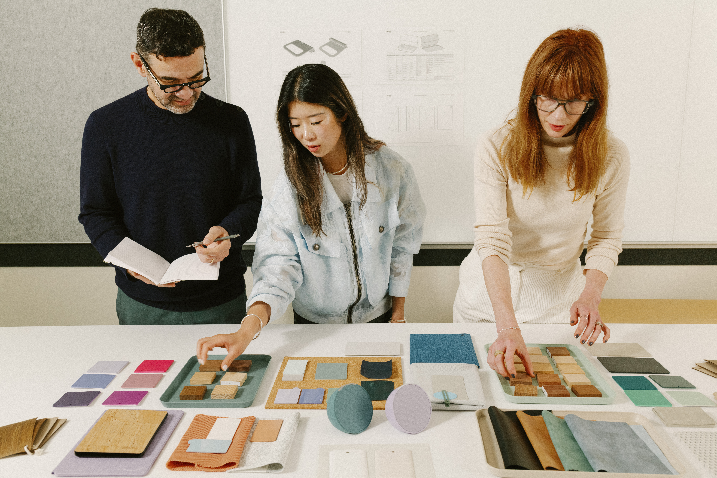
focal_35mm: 33
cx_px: 358
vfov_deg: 40.0
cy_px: 239
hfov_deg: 57.2
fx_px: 657
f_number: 6.3
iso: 800
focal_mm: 33
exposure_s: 1/80
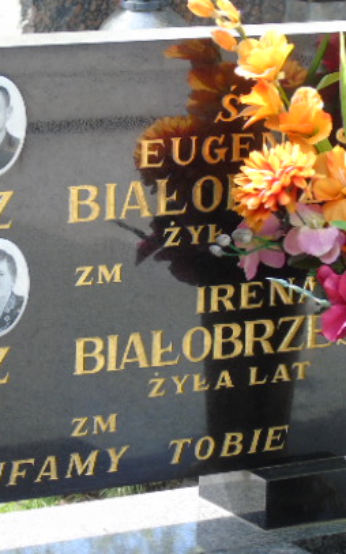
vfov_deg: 11.6
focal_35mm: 180
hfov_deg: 7.3
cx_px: 42
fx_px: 2719
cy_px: 282
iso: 80
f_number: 4.4
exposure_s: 1/60
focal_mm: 19
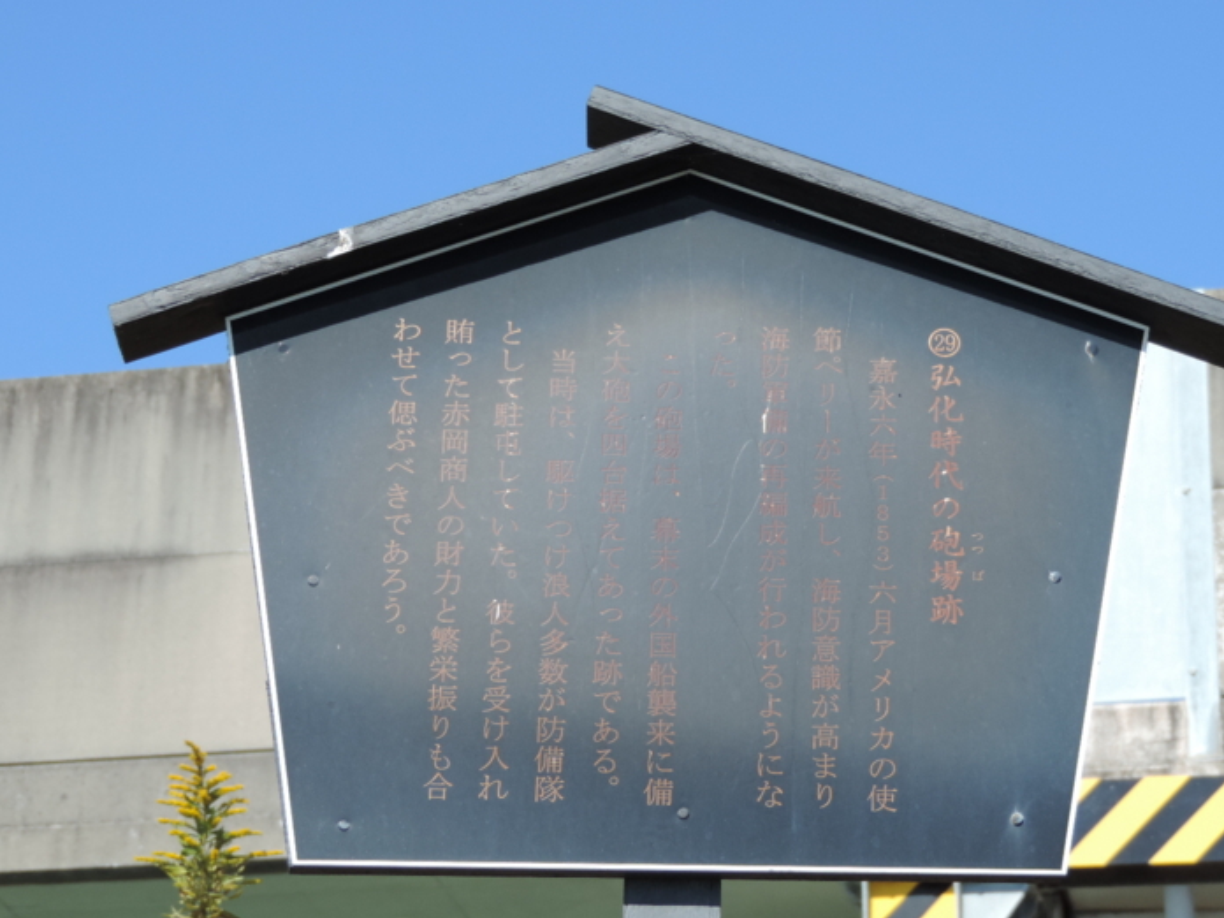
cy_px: 450
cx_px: 619
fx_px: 4066
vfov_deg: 12.9
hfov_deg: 17.1
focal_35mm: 115
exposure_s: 1/400
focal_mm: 17.8
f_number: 4.1
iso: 80
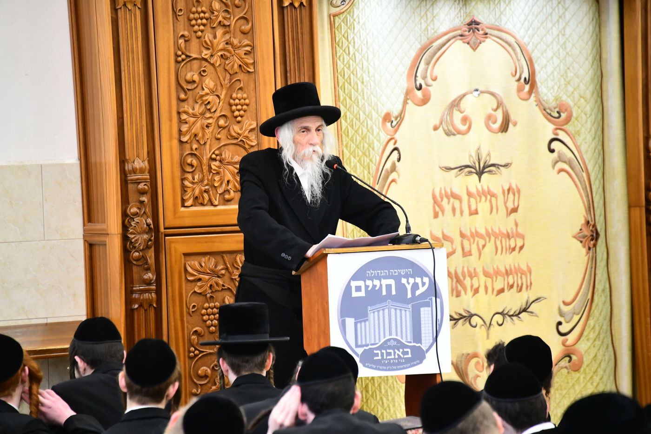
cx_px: 326
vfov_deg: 4.6
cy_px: 217
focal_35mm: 300
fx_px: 5424
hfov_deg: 6.9
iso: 4000
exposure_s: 1/160
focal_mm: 300
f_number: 5.6
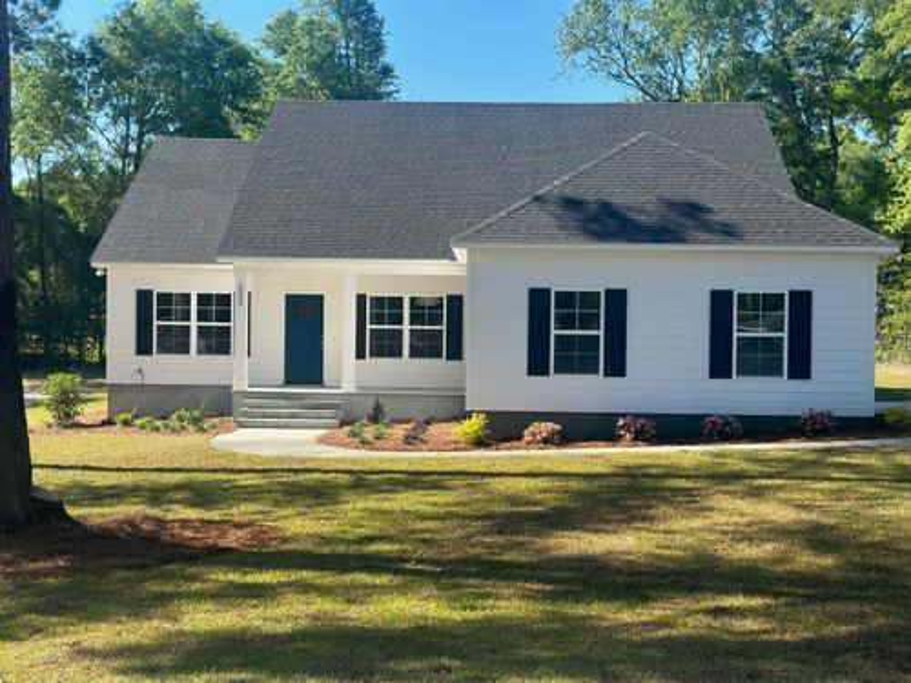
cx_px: 456
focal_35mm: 48
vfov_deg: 30.3
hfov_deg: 39.7
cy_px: 342
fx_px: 1263
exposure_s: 1/2469
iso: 80
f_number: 1.78
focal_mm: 6.86
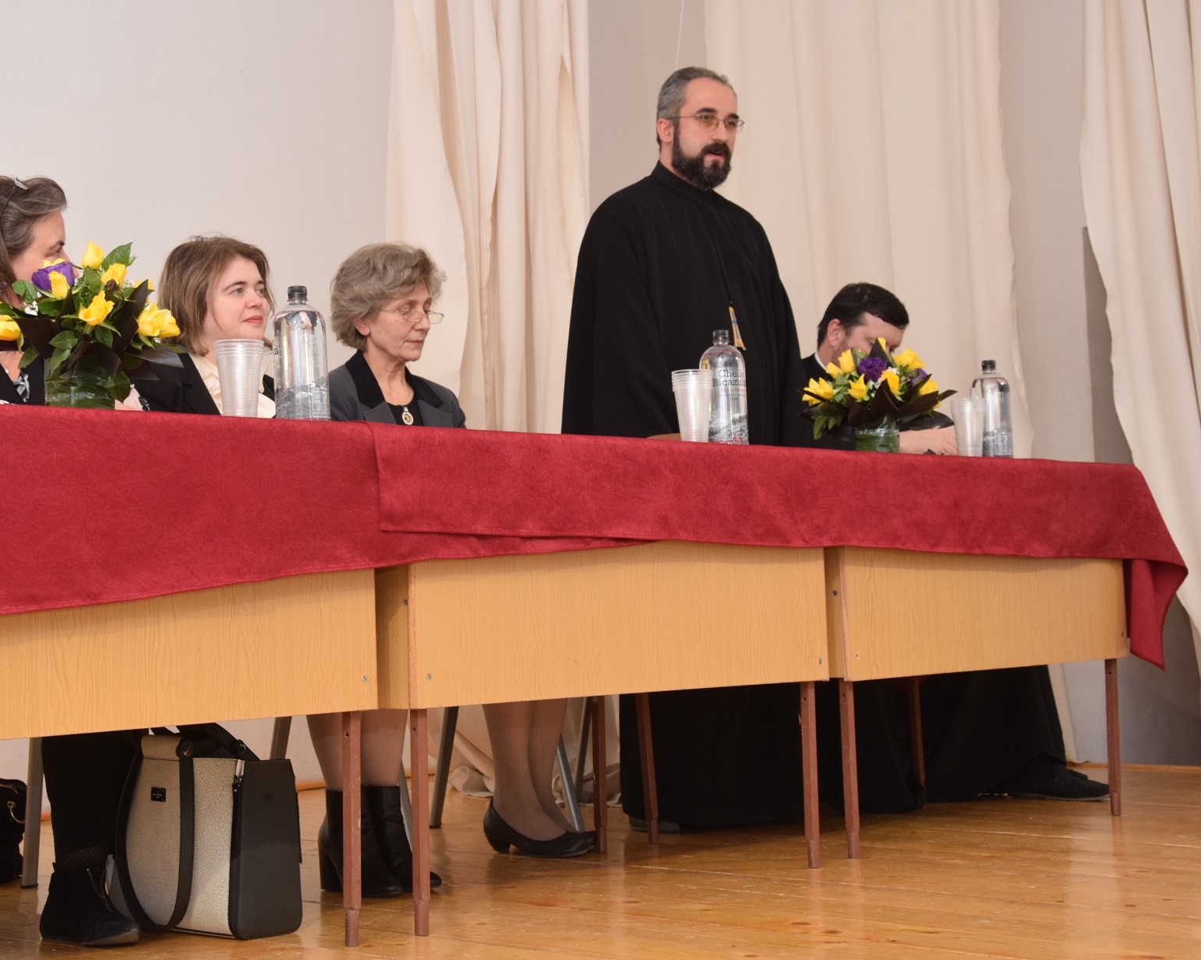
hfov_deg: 30.4
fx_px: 2204
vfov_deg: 24.6
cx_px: 511
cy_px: 470
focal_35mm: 62
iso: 800
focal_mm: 34
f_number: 6.3
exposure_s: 1/80
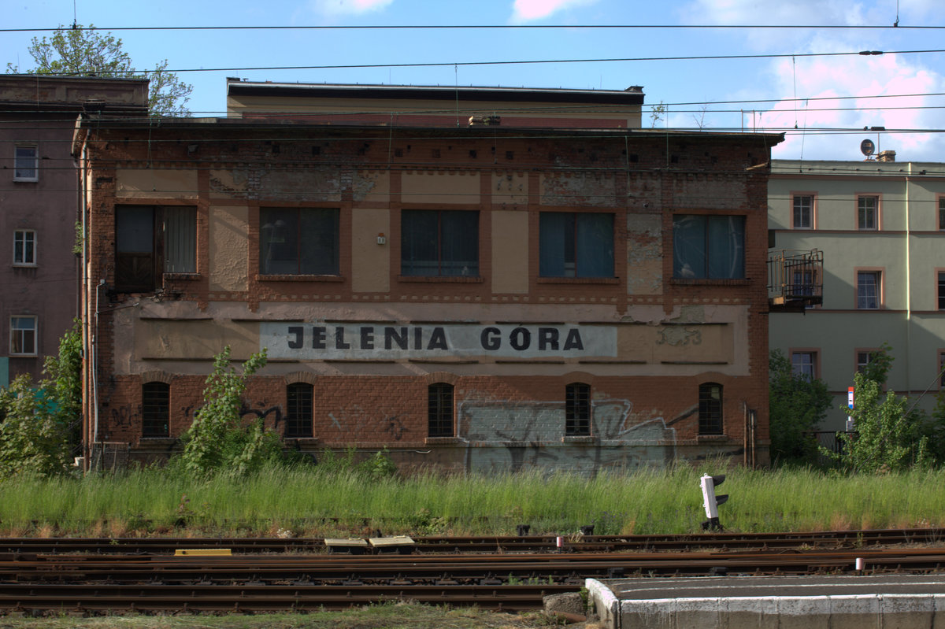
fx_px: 2073
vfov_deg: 17.3
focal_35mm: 79
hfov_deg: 25.7
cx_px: 472
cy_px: 314
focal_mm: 81
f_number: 18
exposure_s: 1/50
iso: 320
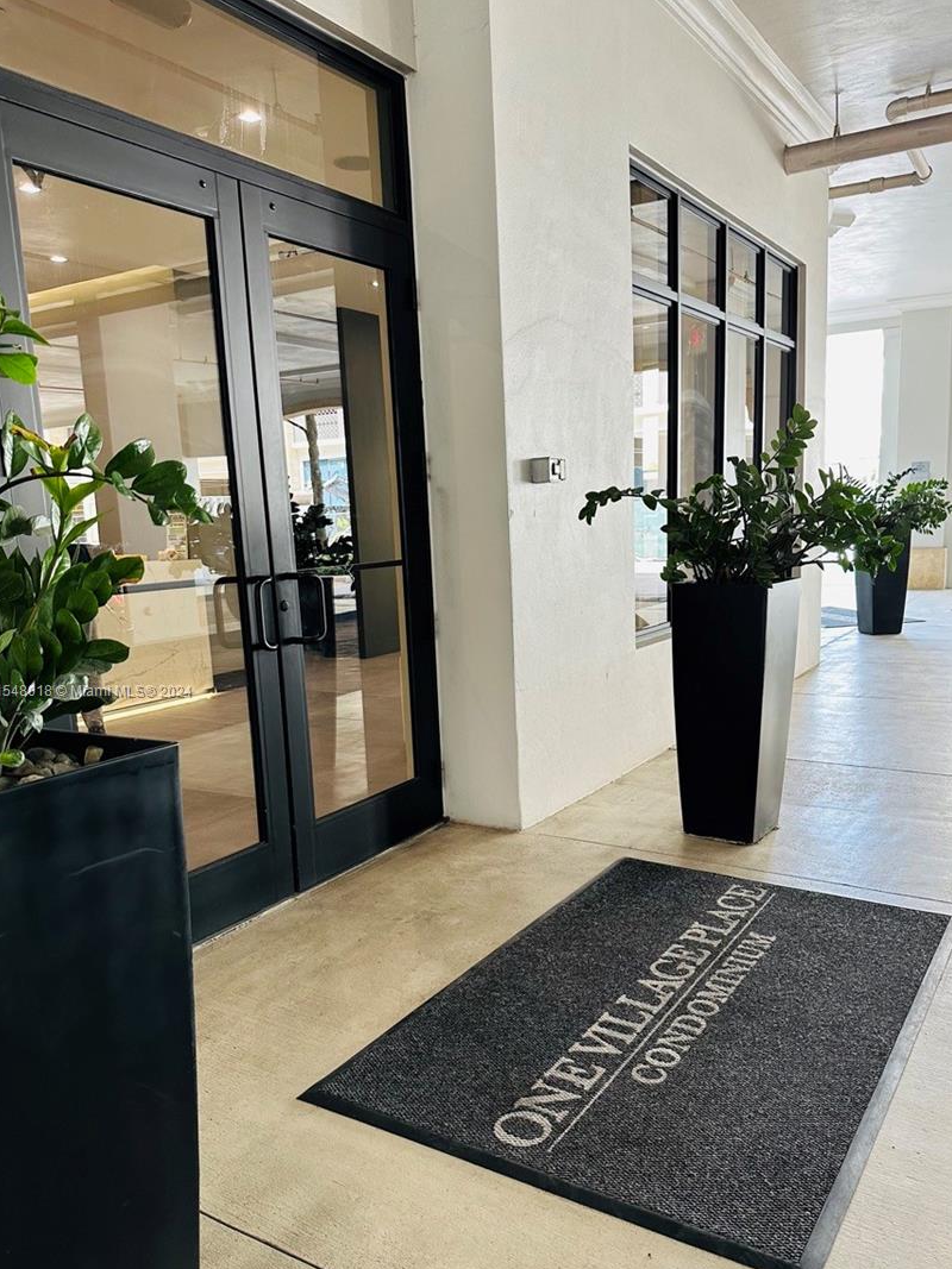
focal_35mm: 27
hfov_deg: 51.3
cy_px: 692
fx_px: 990
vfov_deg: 65.2
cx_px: 509
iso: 160
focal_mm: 6.86
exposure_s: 1/121
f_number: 1.78
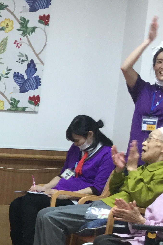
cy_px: 229
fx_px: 706
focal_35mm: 104
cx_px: -143
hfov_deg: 12.0
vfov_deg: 19.2
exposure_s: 1/30
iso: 64
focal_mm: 3.3
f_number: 2.4
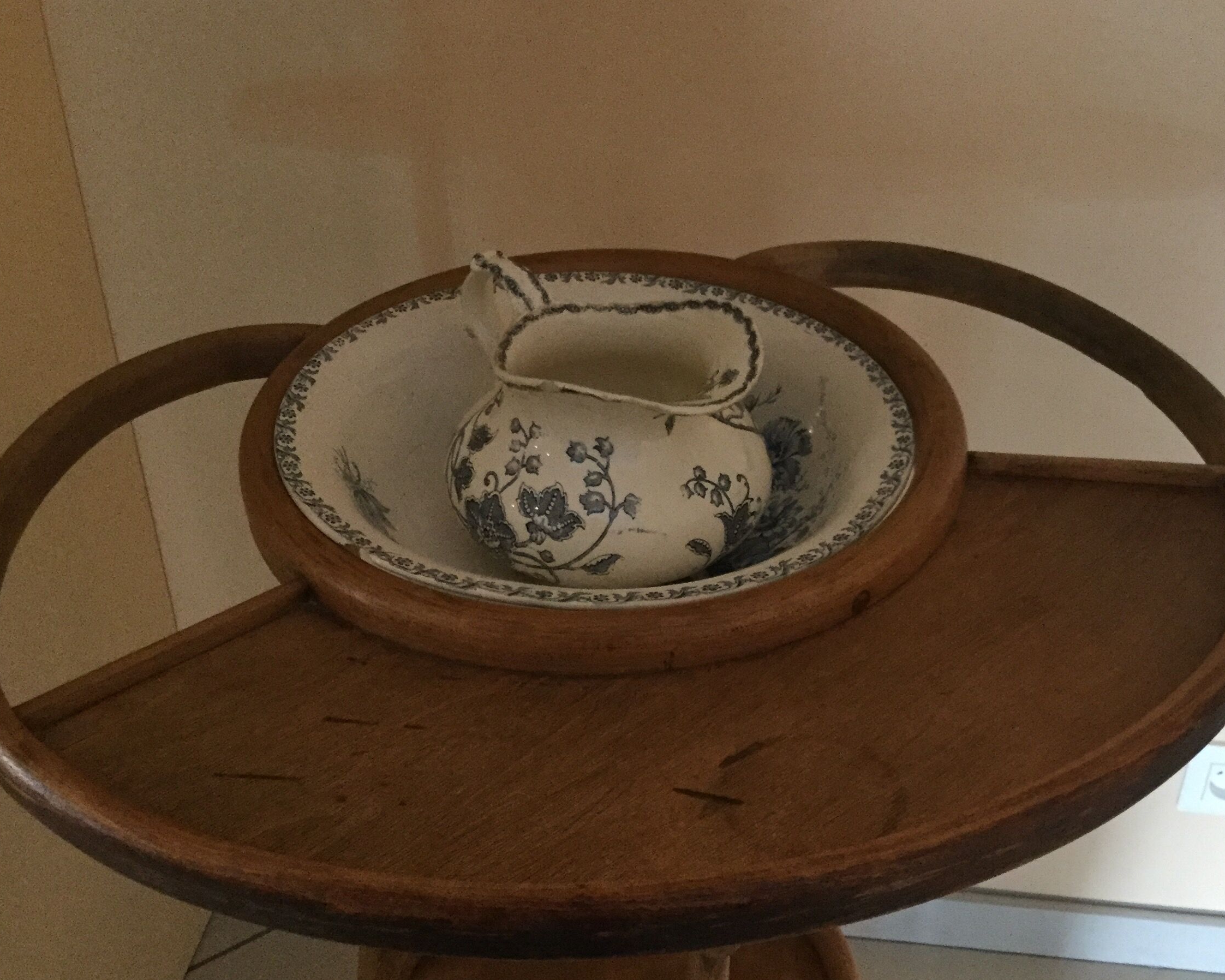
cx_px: 717
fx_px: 1595
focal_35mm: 44
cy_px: 563
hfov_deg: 41.9
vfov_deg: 34.1
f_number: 2.4
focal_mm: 3.3
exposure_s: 1/33
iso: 250
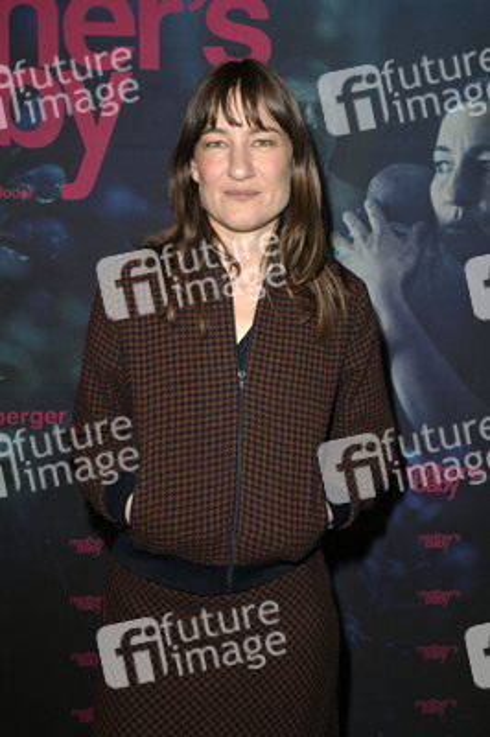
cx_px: 245
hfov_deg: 28.0
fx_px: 982
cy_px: 368
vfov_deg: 41.1
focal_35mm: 48
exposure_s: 1/250
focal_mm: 48
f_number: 6.3
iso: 1600
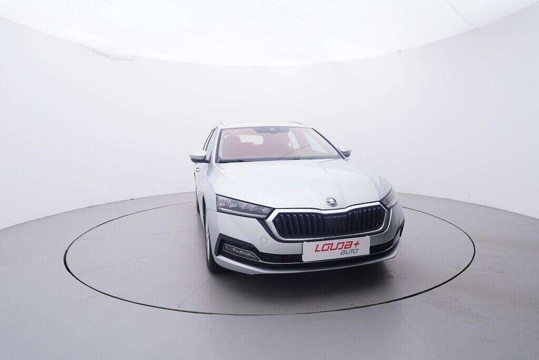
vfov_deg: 56.2
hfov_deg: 77.3
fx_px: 337
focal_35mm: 22
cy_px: 180
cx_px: 270
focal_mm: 15
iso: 200
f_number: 5
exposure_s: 1/80
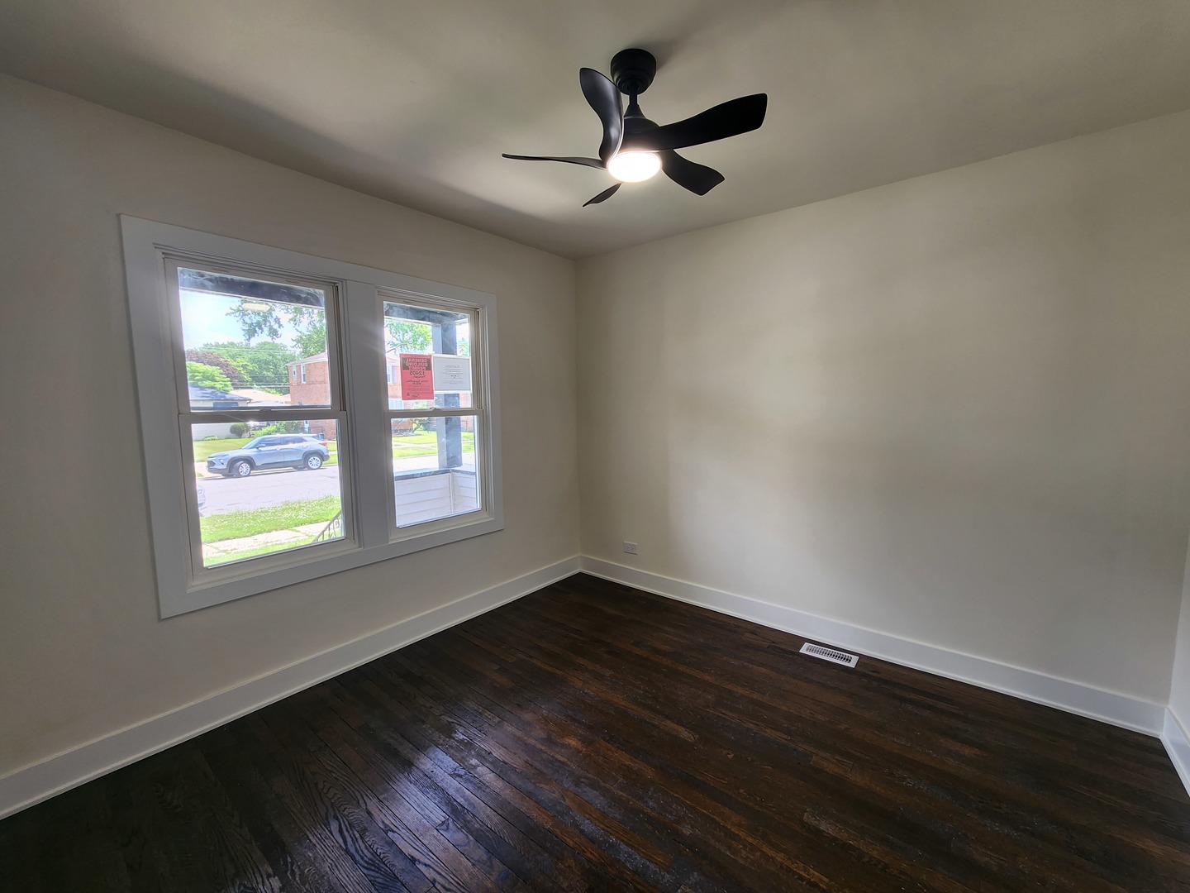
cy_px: 446
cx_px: 595
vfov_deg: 89.9
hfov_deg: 106.2
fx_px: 447
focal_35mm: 13
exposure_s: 1/60
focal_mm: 2.2
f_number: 2.2
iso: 50
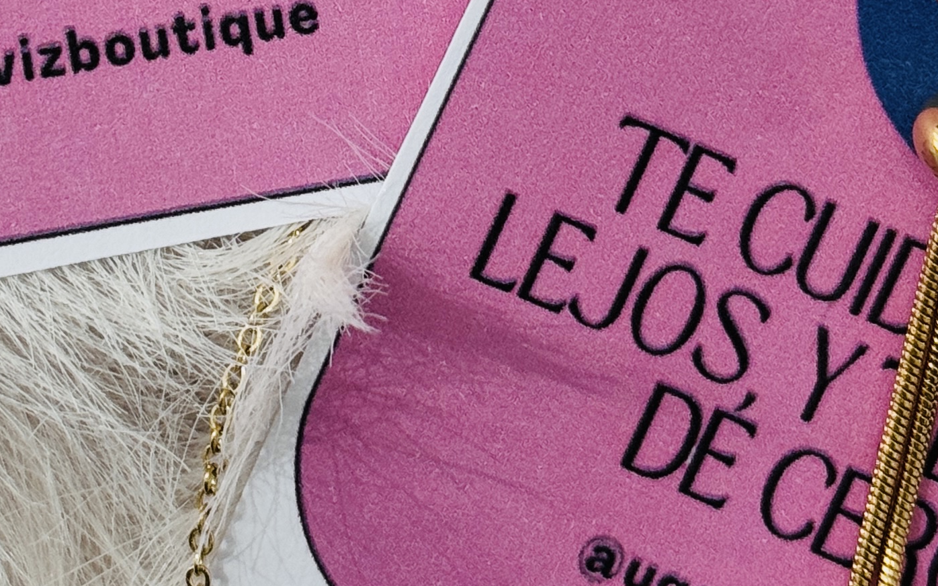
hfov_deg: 14.2
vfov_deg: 8.8
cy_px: -111
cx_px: 429
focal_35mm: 147
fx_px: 3757
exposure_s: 1/50
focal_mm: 6.76
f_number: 1.78
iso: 80
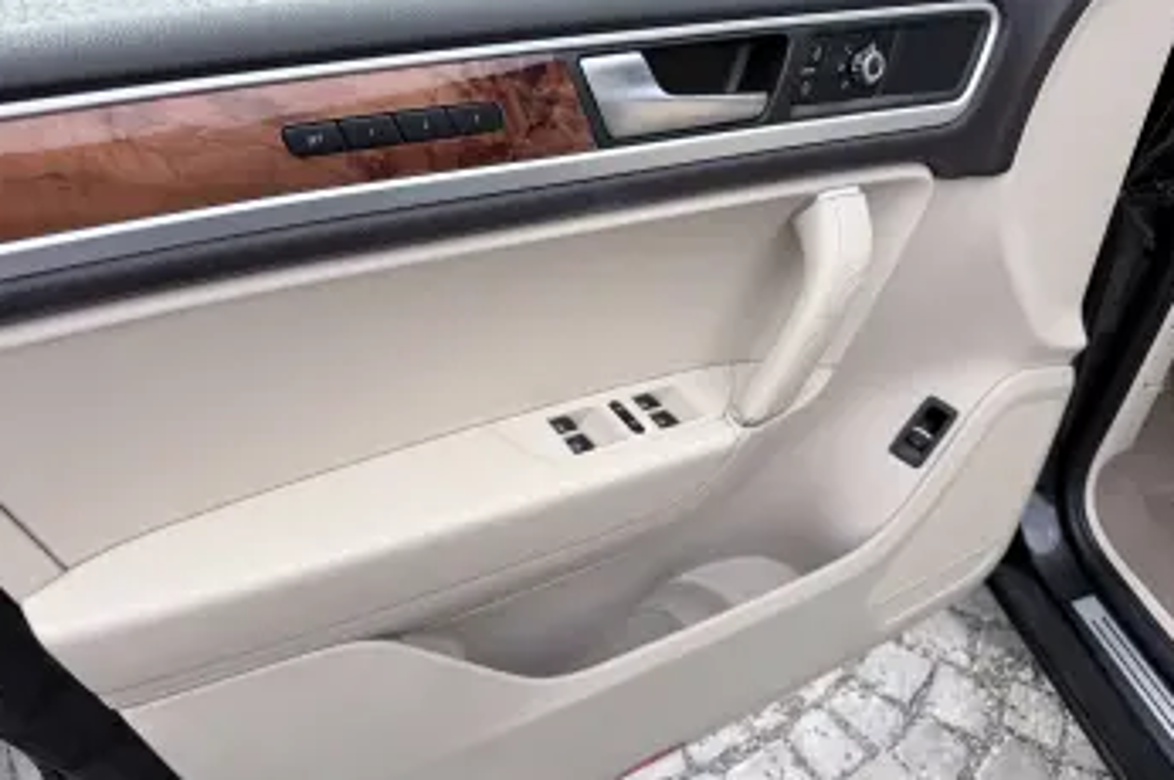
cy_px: 383
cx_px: 573
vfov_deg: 49.5
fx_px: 847
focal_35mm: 26
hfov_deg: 69.4
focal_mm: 6.76
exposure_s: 1/1046
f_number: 1.78
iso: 80
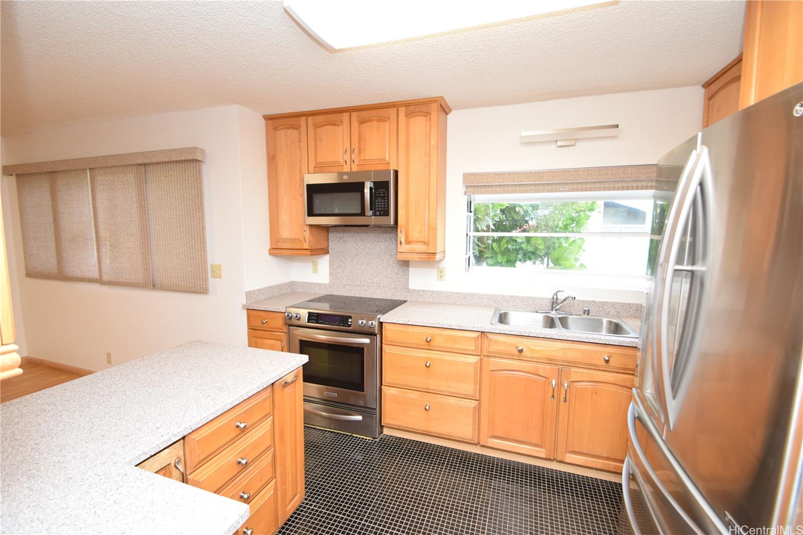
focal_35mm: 15
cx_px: 402
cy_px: 268
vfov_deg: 77.3
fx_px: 334
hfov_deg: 100.4
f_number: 5.6
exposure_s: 1/125
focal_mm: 10
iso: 800
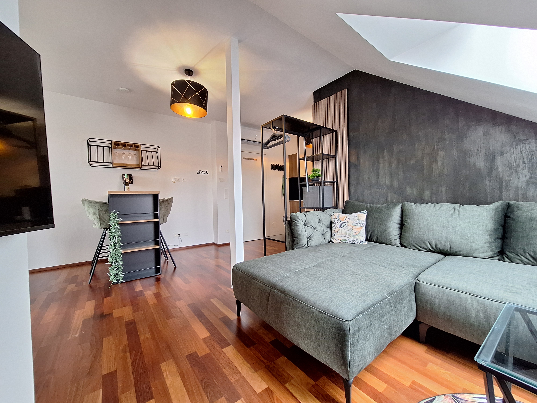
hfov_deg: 106.2
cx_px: 268
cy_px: 202
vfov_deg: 89.9
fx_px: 202
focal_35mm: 13
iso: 160
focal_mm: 1.74
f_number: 2.2
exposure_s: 1/33
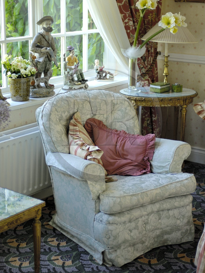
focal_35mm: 74
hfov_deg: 20.0
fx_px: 581
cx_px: 102
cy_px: 122
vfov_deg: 26.5
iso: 200
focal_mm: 45
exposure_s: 1/60
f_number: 2.8
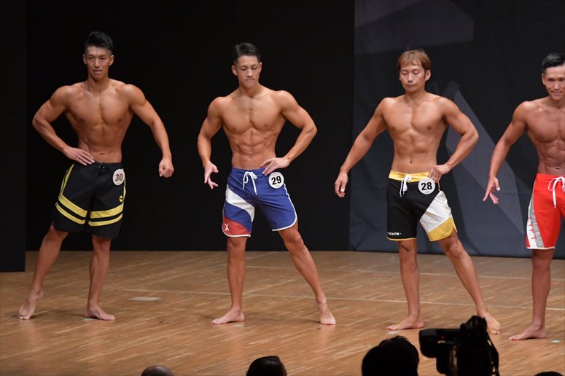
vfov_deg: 5.4
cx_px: 282
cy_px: 188
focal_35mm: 255
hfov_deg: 8.1
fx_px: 4000
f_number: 5.6
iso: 6400
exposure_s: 1/400
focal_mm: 170
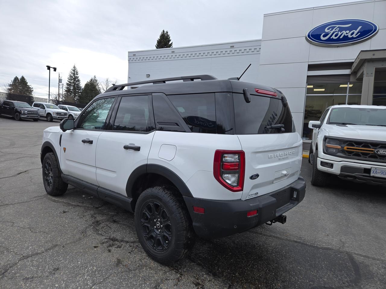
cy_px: 144
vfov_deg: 58.9
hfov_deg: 73.9
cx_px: 193
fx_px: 256
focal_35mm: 23
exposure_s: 1/758
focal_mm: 5.4
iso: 25
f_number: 1.8
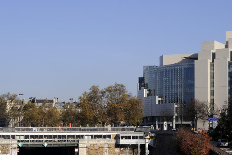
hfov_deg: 19.6
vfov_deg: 13.1
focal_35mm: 104
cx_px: 123
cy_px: 104
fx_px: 670
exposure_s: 1/800
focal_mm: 70
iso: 400
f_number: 11
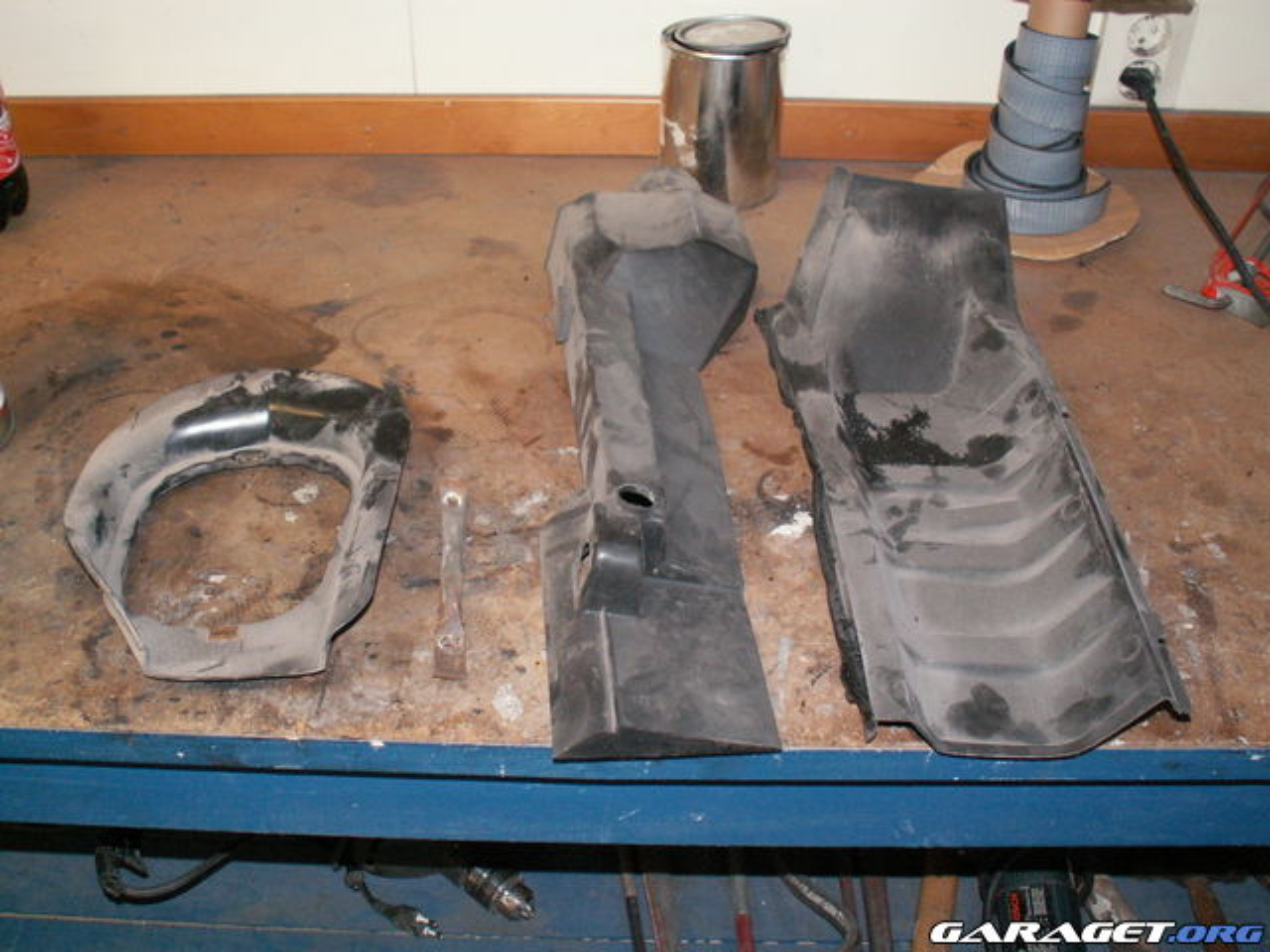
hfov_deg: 52.6
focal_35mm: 35
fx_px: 1284
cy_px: 476
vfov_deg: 40.7
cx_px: 635
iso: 160
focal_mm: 5.86
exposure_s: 1/40
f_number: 2.8
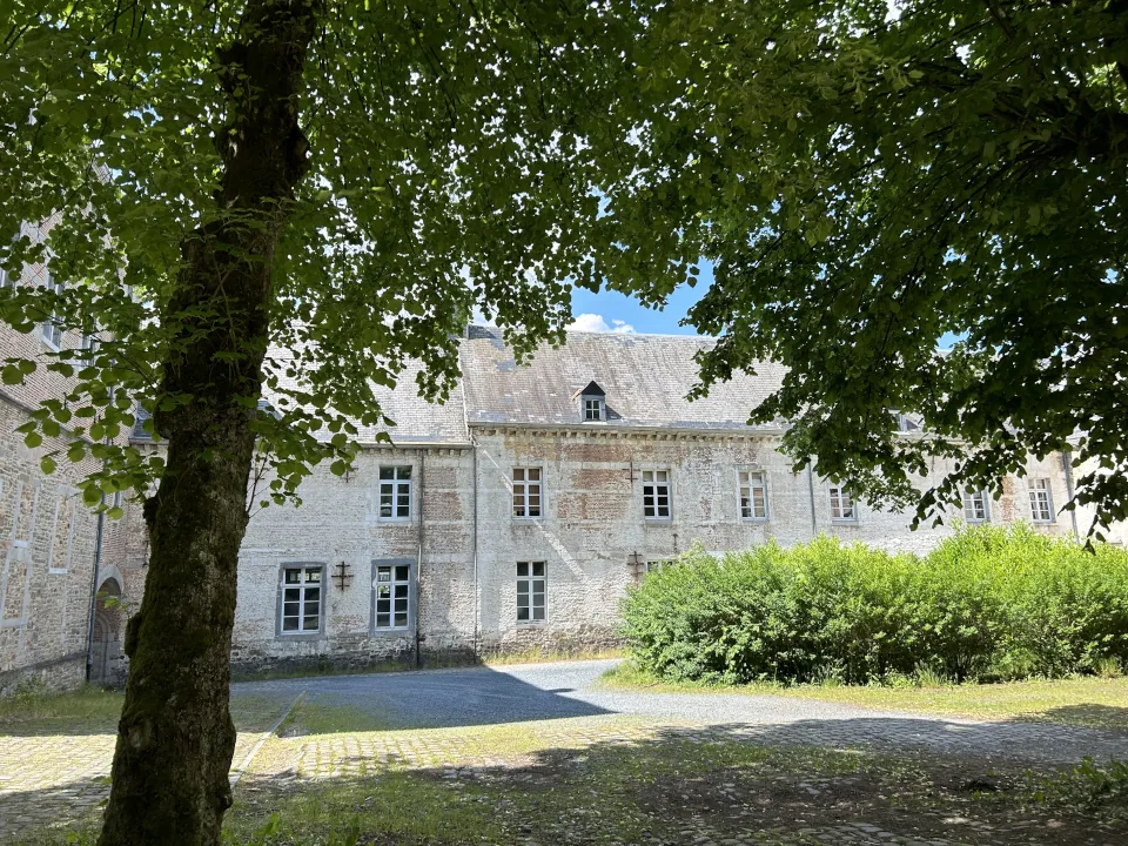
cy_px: 423
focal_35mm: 26
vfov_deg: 53.1
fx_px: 847
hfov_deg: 67.3
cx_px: 564
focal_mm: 5.7
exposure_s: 1/1361
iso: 50
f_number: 1.5
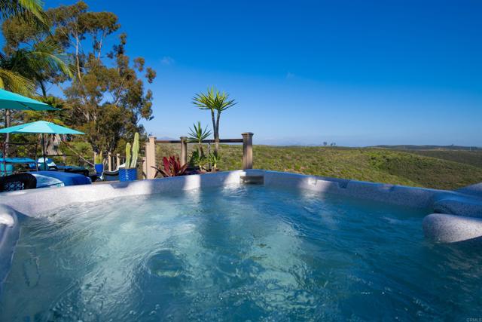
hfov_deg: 96.7
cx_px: 241
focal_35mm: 16
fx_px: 214
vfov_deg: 73.8
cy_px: 161
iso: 160
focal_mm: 16
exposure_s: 1/250
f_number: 9
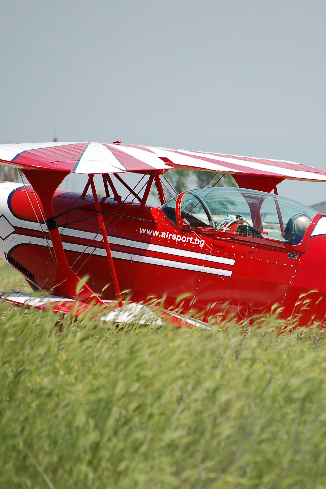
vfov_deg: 5.5
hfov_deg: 3.7
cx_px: 251
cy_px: 245
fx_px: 5065
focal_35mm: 373
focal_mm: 165
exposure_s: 1/1000
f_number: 5.3
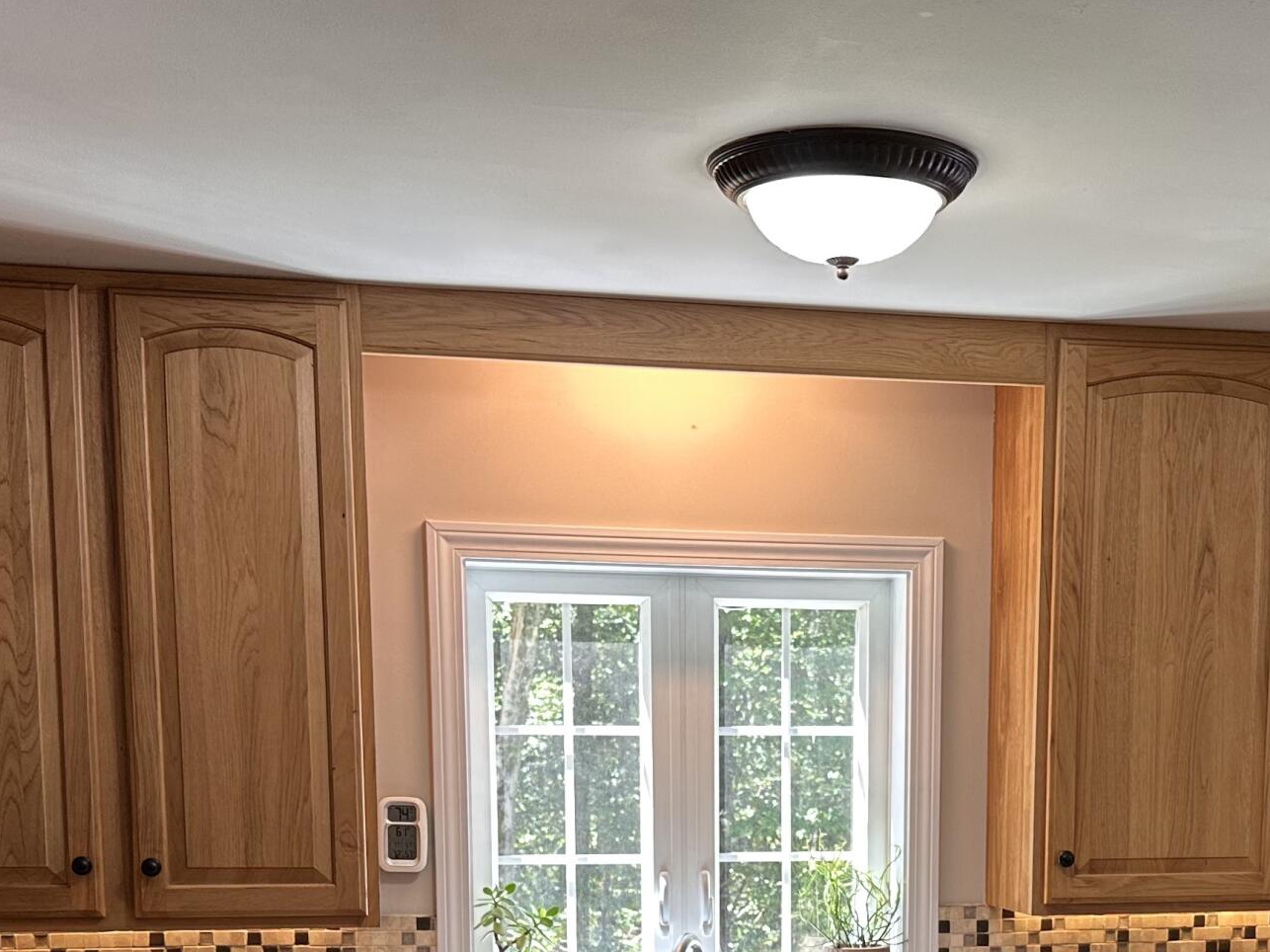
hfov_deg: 34.0
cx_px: 859
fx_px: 2054
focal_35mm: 56
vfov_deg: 24.6
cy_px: 1012
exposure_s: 1/60
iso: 125
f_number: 1.78
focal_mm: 6.86
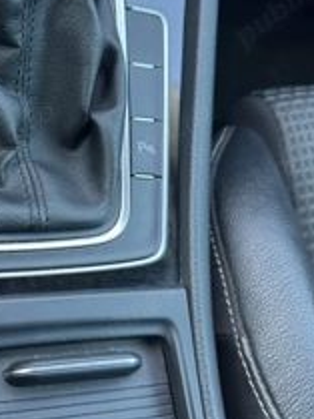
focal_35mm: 46
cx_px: 30
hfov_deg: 30.2
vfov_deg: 41.1
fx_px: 556
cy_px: 176
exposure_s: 1/50
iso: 320
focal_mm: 6.76
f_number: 1.78
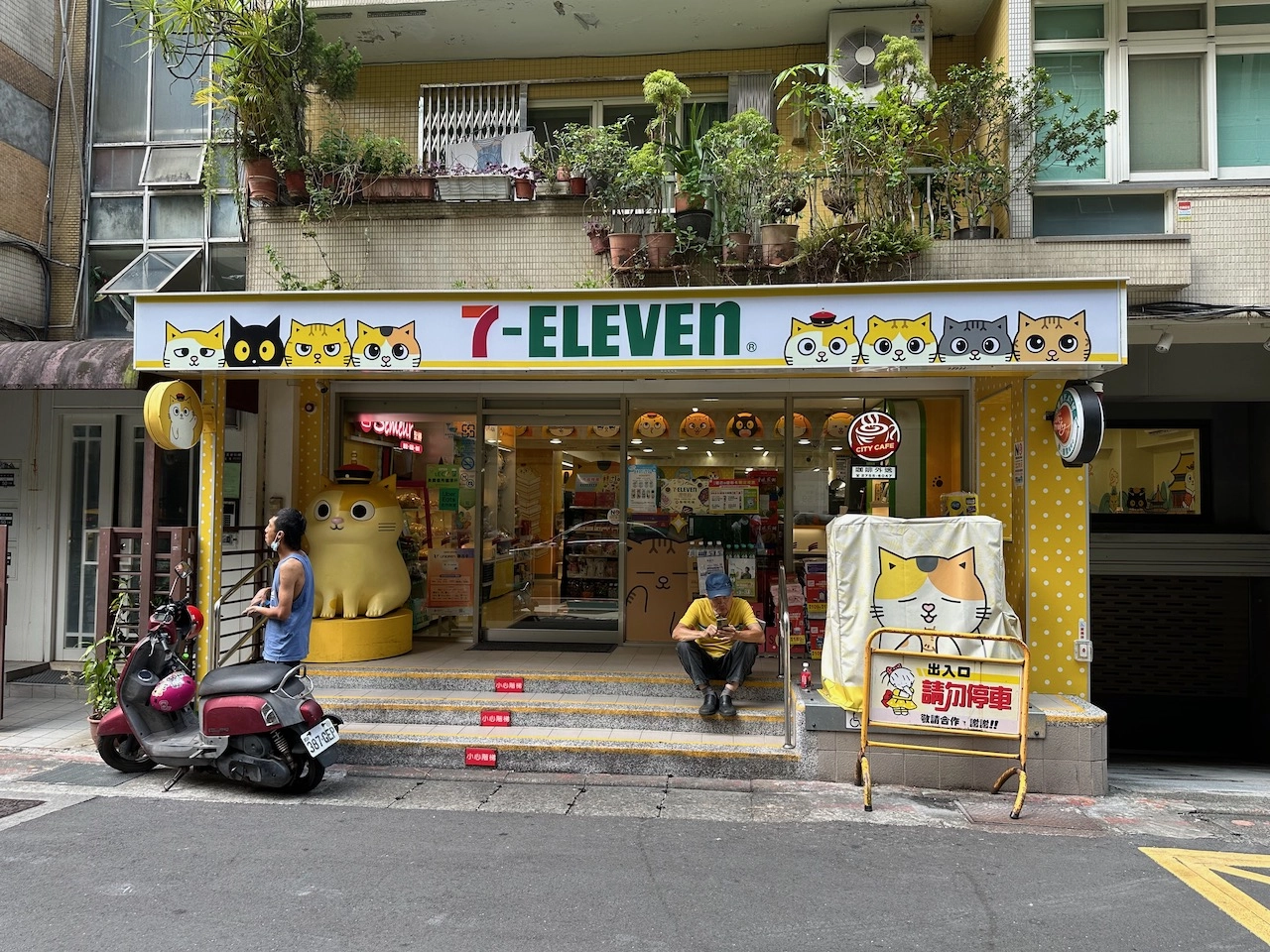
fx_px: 881
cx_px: 635
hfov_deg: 71.6
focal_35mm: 24
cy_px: 476
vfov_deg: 56.8
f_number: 1.8
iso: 80
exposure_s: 1/446
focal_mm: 6.9
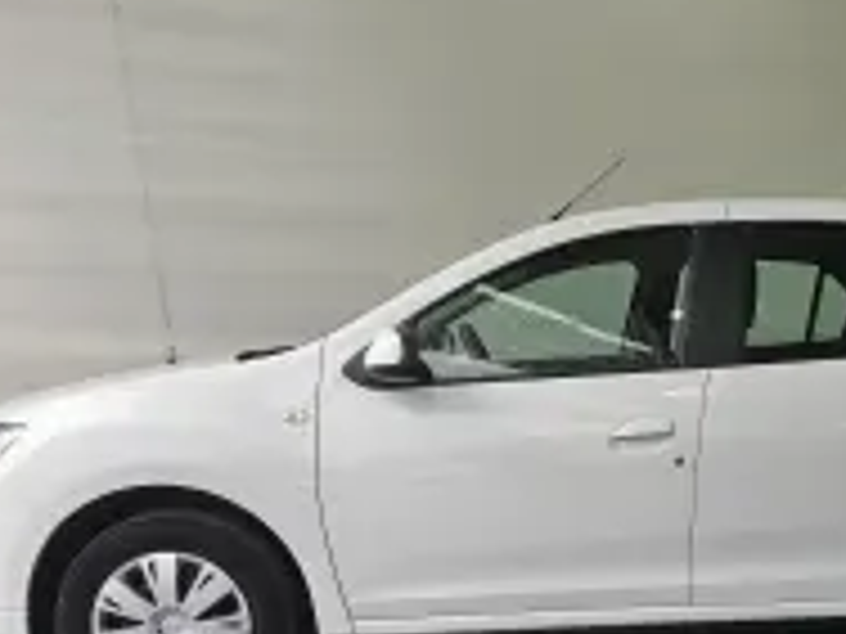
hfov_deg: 41.8
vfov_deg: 31.7
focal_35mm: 44
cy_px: 540
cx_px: 626
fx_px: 1075
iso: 10
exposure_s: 1/125
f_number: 1.7
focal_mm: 6.3
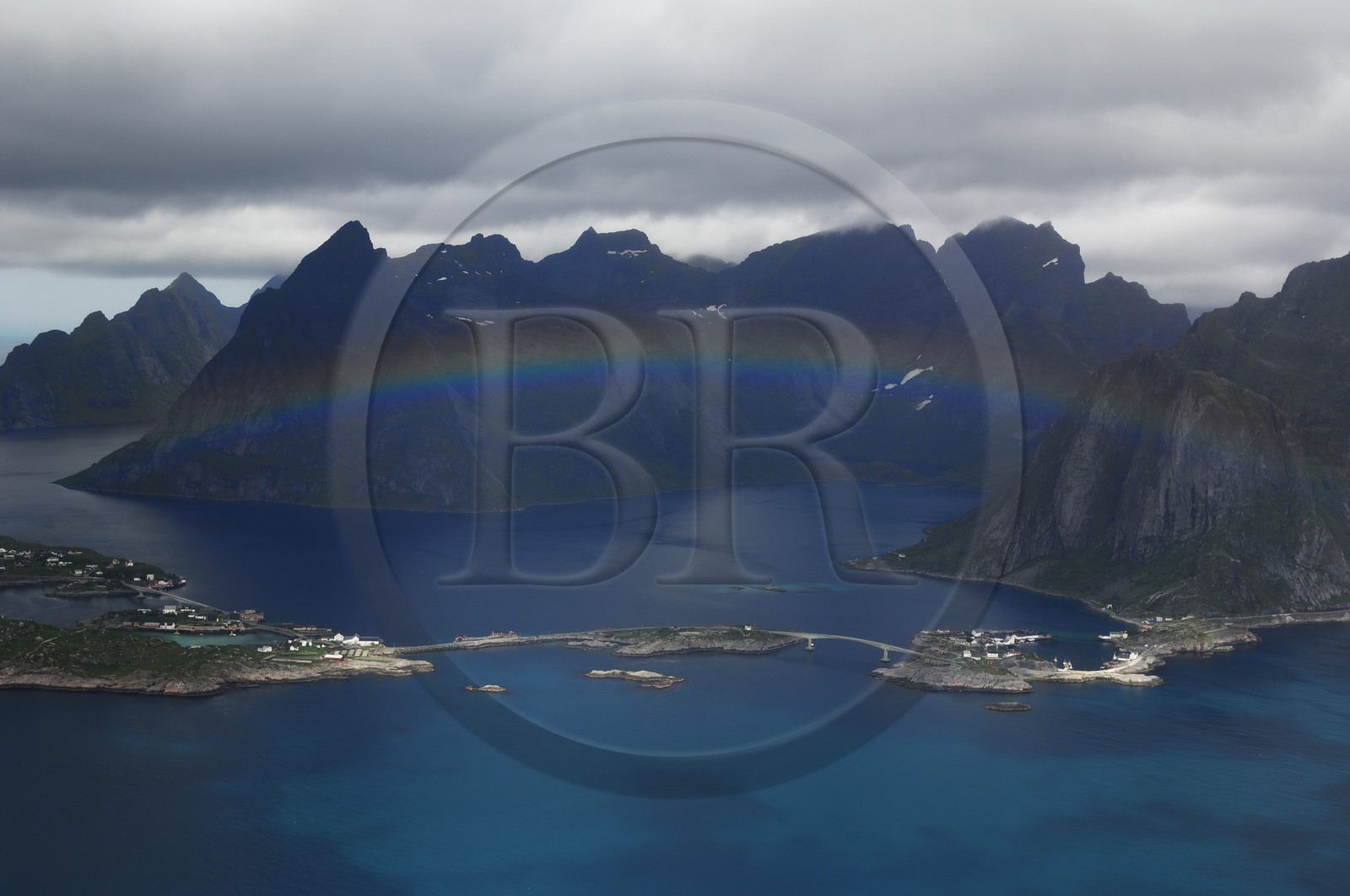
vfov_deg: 26.4
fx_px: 1910
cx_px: 675
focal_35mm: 51
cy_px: 448
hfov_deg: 38.9
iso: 100
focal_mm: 34
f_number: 4
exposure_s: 1/1000
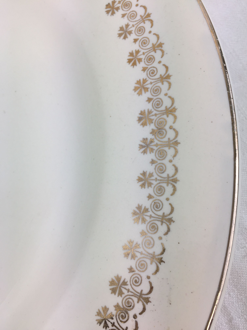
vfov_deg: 61.7
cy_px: 165
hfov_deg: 48.2
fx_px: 276
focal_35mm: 29
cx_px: 124
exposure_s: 1/235
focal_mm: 4.15
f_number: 2.2
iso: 32
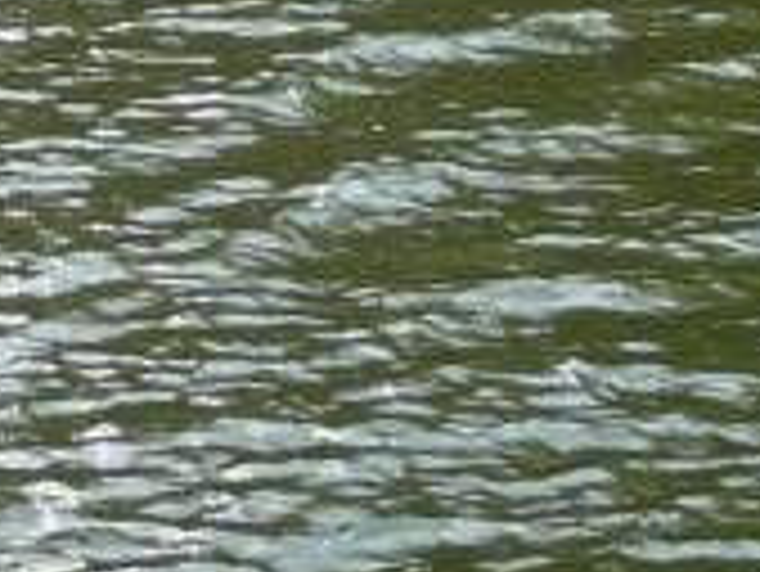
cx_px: 72
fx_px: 3999
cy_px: -351
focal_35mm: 182
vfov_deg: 8.0
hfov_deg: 10.8
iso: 100
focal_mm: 5
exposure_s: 1/400
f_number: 3.4
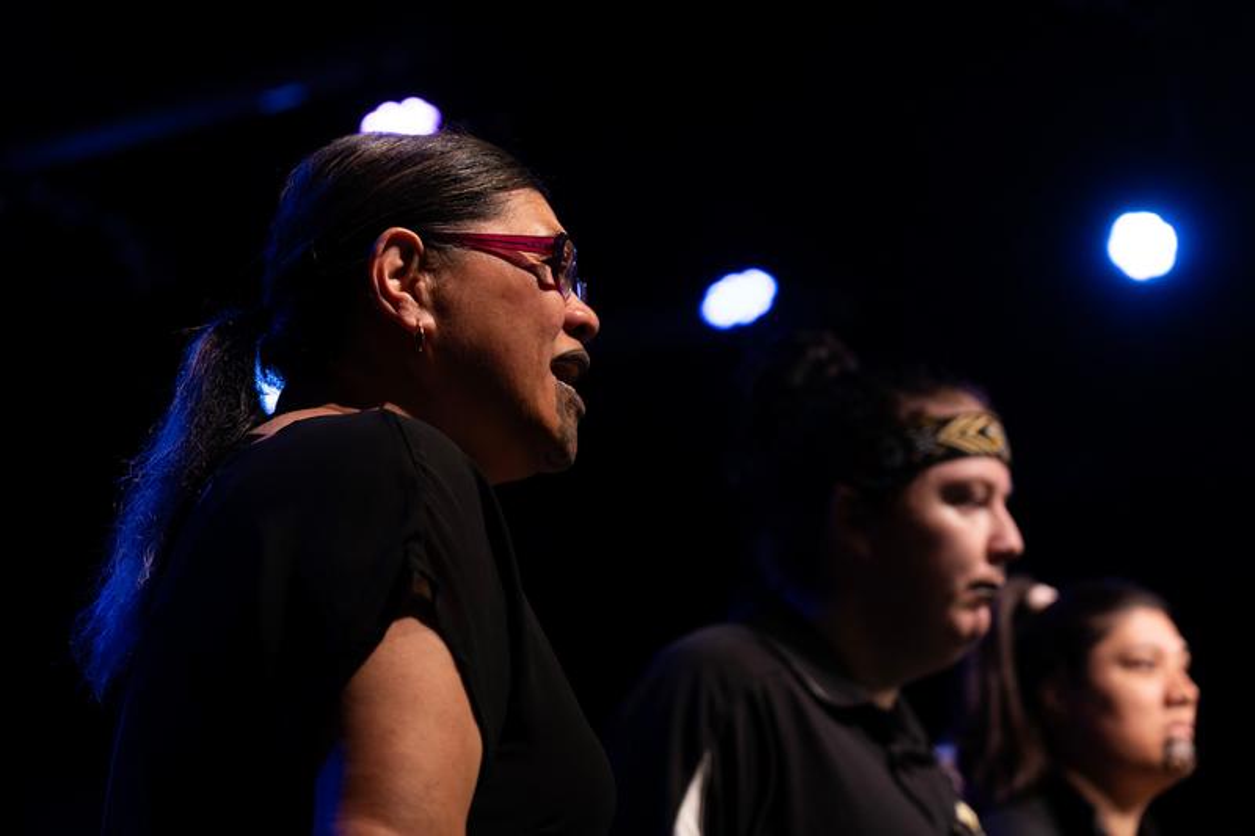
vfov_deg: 13.0
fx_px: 3659
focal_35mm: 105
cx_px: 628
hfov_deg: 19.5
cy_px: 418
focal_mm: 105
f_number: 4
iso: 1600
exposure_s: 1/250
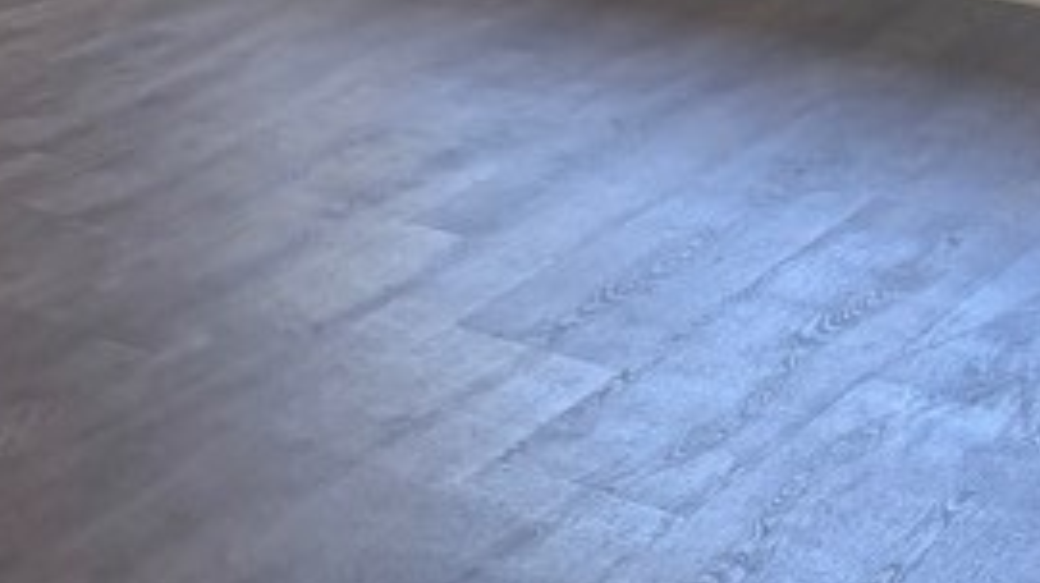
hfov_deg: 18.5
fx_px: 2949
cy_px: -433
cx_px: -326
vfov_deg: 10.7
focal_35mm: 107
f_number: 1.6
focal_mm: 5.96
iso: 125
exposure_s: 1/193
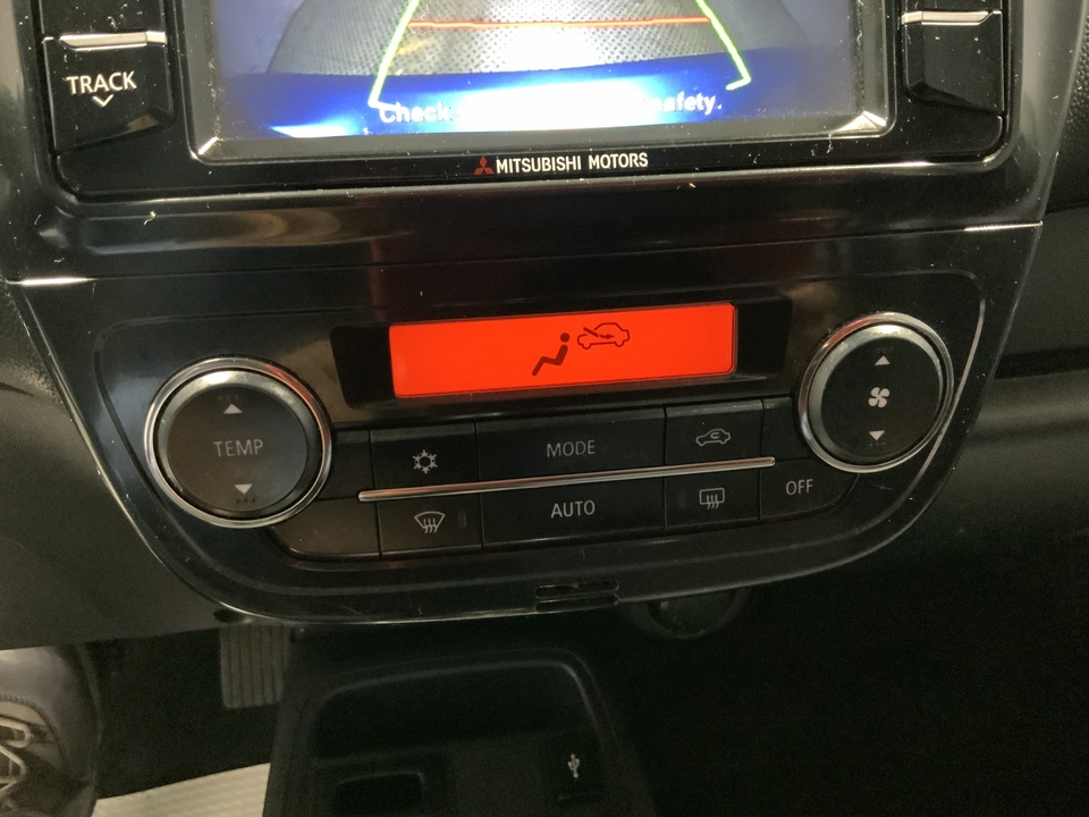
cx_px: 544
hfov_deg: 61.7
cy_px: 408
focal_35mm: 29
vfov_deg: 48.2
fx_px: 912
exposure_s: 1/24
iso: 500
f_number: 1.8
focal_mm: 3
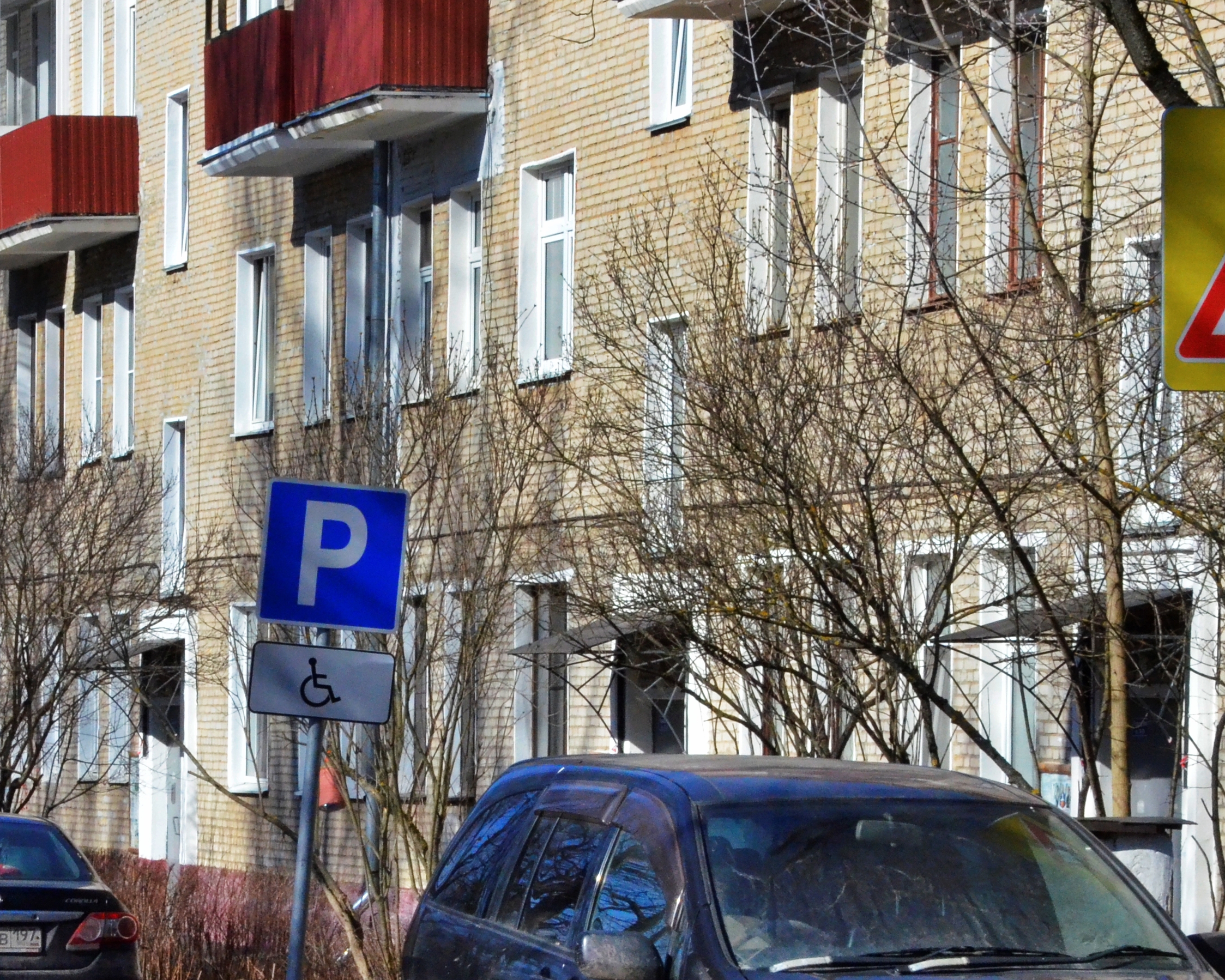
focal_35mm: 191
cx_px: 383
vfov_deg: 8.1
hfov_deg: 10.1
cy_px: 679
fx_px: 6925
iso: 2500
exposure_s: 1/1250
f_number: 18
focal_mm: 62
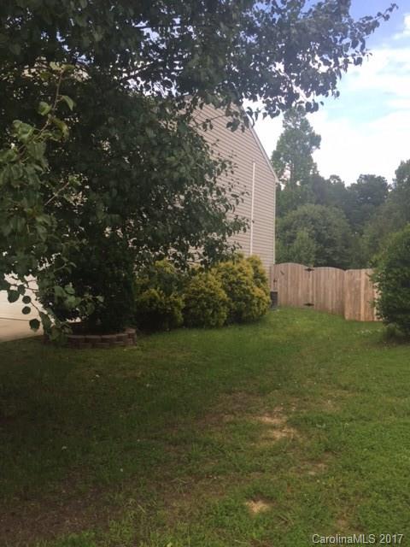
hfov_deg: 48.2
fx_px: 458
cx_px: 205
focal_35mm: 29
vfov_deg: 61.7
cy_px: 274
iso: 32
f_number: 2.2
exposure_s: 1/494
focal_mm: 4.15
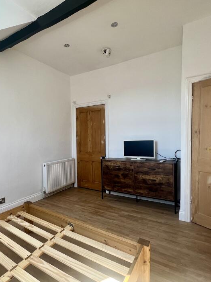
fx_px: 155
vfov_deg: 84.6
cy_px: 147
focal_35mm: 19
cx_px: 66
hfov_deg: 66.2
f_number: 1.8
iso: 40
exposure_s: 1/99
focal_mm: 1.57
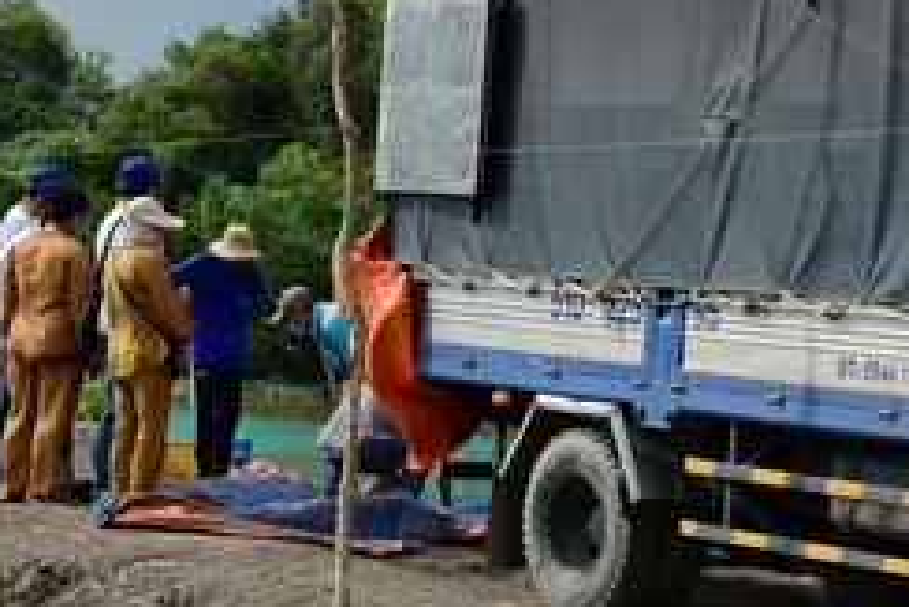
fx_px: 3360
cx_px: 689
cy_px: 175
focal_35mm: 133
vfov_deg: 10.3
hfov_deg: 15.3
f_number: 4
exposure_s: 1/2500
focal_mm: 50
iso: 320
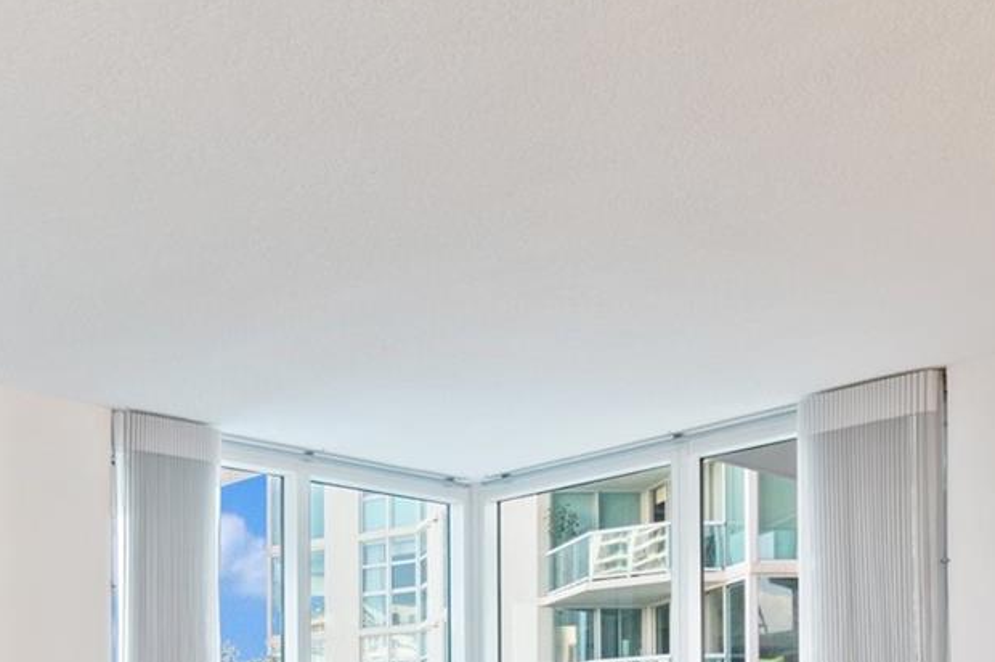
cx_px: 93
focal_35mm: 49
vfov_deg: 24.9
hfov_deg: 37.6
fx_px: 1353
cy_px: 782
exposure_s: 1/6
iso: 200
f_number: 8
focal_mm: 19
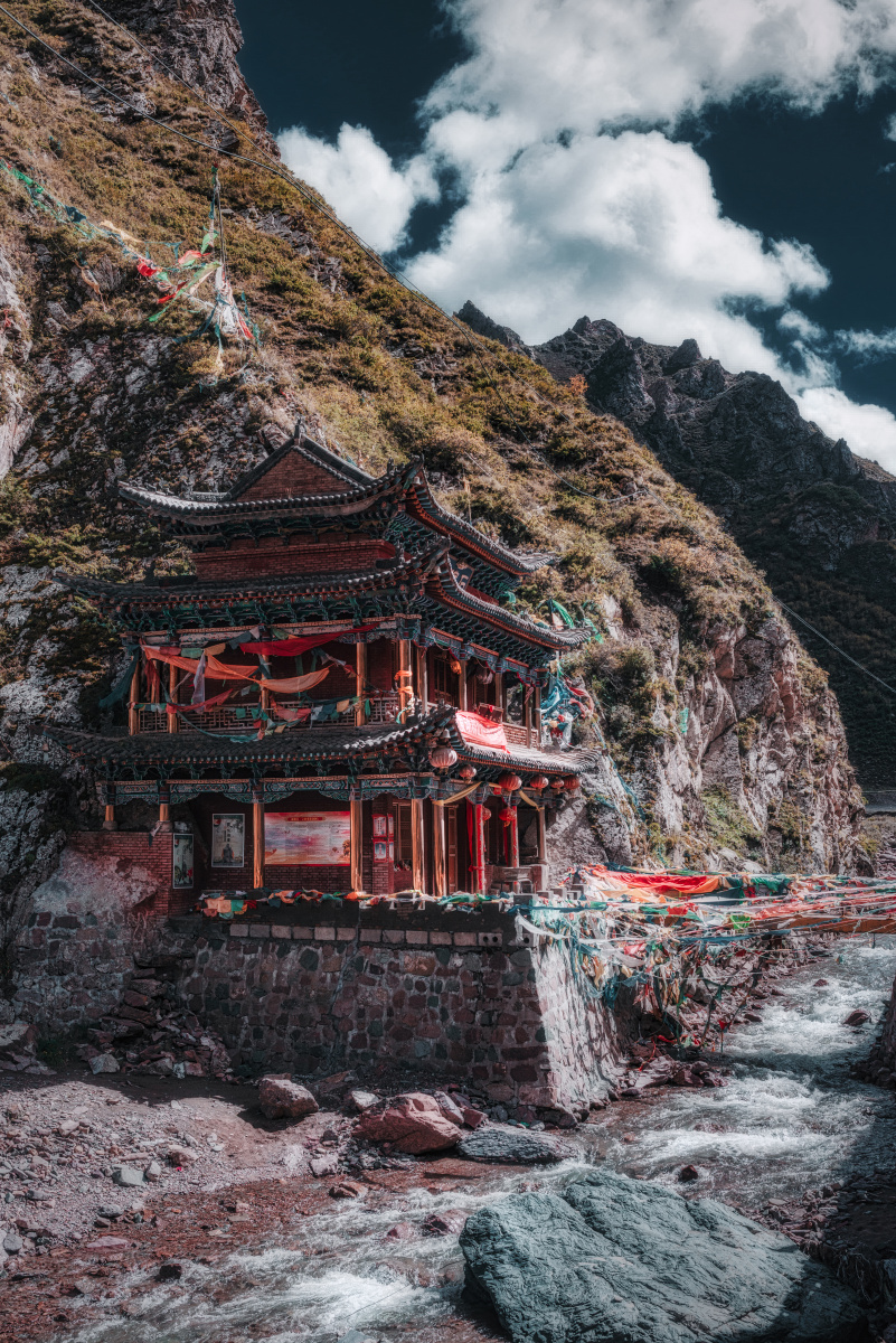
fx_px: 1305
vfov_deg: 54.4
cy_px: 672
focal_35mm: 35
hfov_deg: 37.9
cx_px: 448
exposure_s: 1/1000
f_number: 8
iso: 400
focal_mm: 35
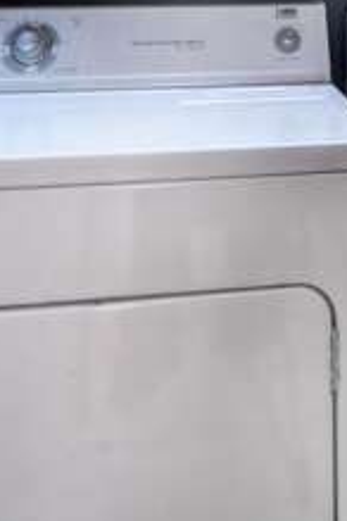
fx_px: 607
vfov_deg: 38.3
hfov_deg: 29.7
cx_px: 347
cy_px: -55
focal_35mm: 42
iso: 200
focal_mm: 12
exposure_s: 1/1.3
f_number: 7.1
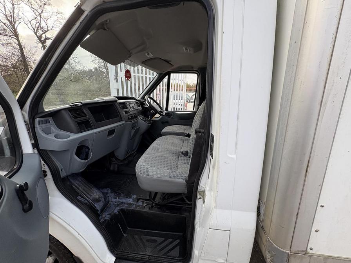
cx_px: 176
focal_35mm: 14
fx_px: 142
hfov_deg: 102.1
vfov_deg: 85.7
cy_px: 132
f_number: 2.2
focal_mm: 2.22
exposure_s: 1/209
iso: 40
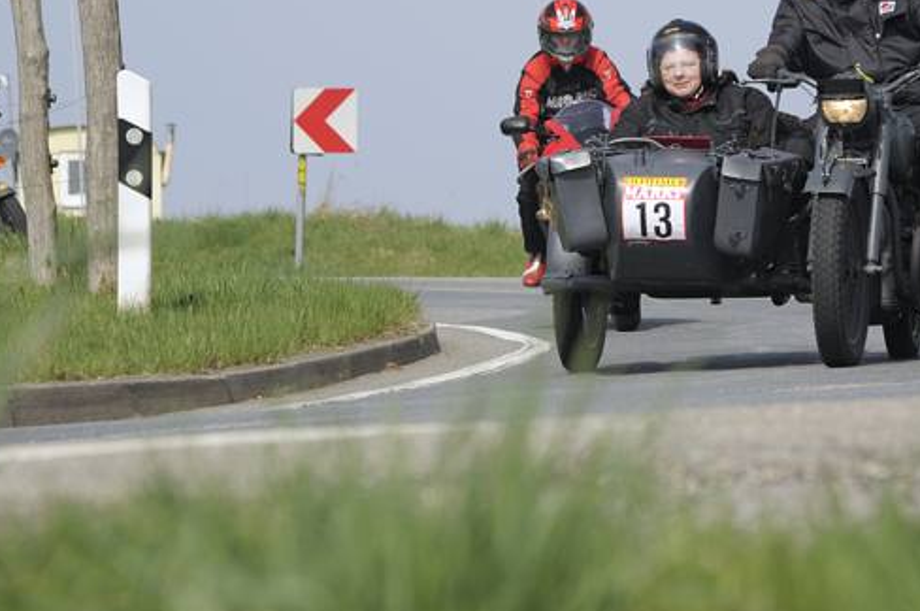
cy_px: 160
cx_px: 641
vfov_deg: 5.6
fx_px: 6278
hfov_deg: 8.4
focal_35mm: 246
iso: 200
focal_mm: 150
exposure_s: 1/500
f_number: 9
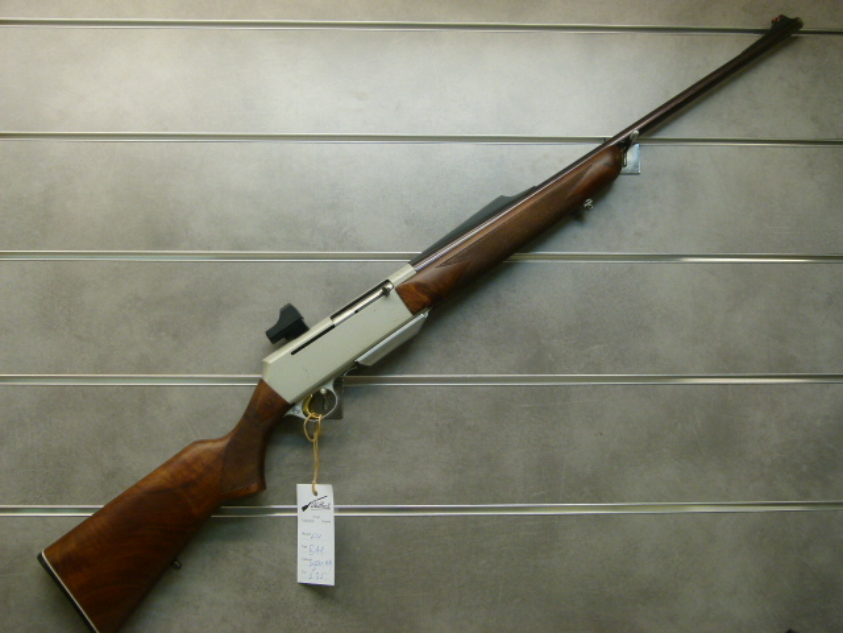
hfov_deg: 54.0
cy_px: 316
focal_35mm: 34
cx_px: 422
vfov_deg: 41.8
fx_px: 828
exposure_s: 1/60
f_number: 3
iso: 125
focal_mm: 6.2
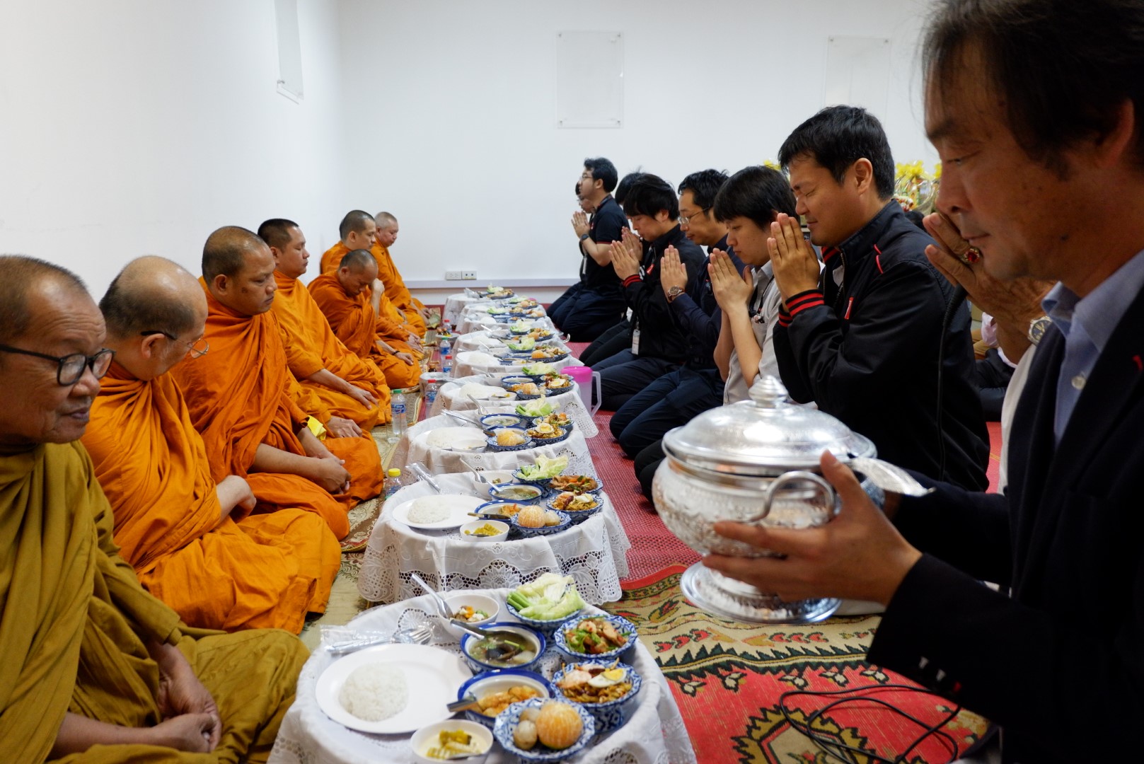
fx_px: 763
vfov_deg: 53.2
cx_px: 572
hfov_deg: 73.7
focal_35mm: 24
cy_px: 382
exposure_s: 1/34
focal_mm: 16
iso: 800
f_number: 3.5
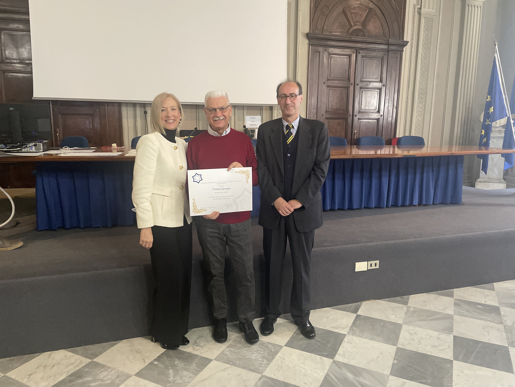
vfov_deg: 53.1
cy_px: 194
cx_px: 258
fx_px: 387
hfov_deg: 67.3
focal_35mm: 26
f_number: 1.6
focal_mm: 4.2
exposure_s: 1/50
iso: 400
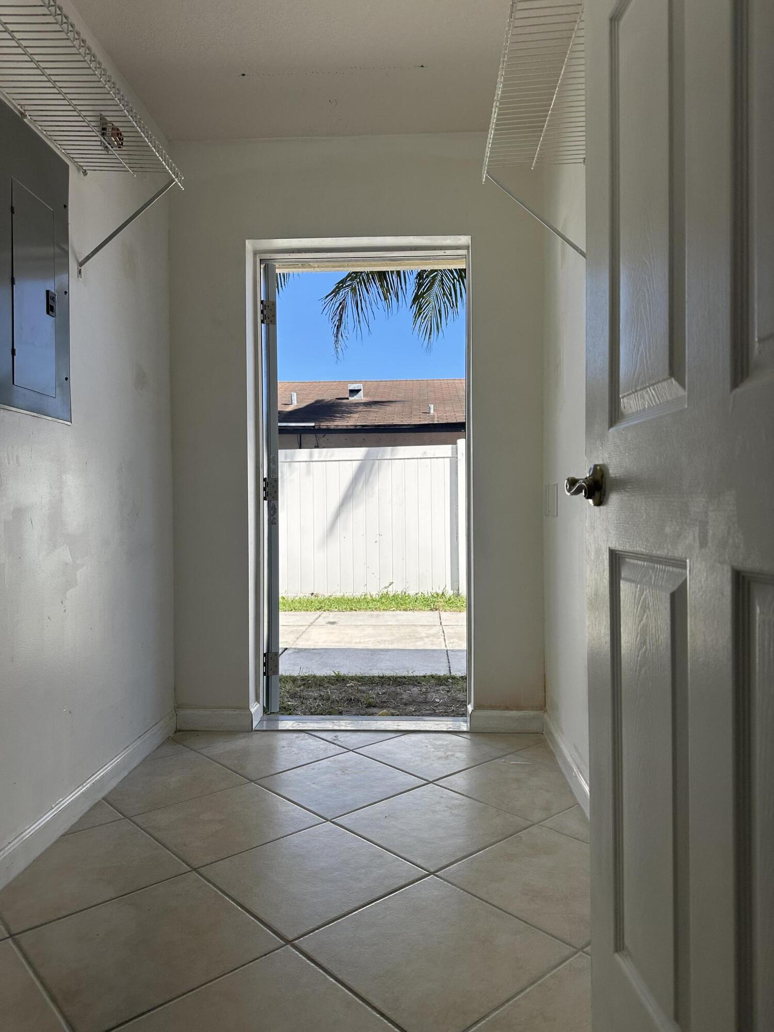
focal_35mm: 24
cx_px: 387
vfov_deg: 71.6
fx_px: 716
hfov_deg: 56.8
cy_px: 516
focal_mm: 6.86
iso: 80
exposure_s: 1/2203
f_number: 1.78
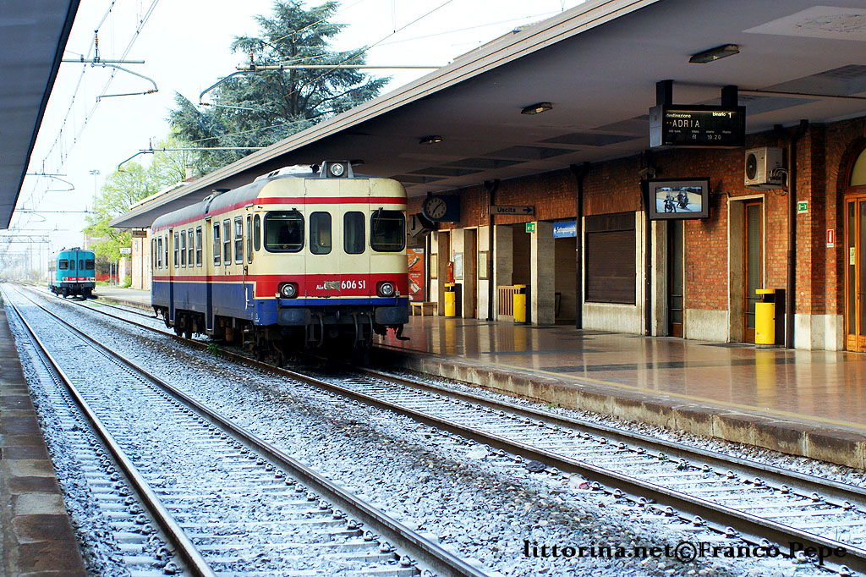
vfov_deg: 20.1
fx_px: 1623
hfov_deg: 29.9
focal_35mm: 68
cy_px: 288
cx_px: 433
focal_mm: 45
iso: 400
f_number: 4.5
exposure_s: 1/100
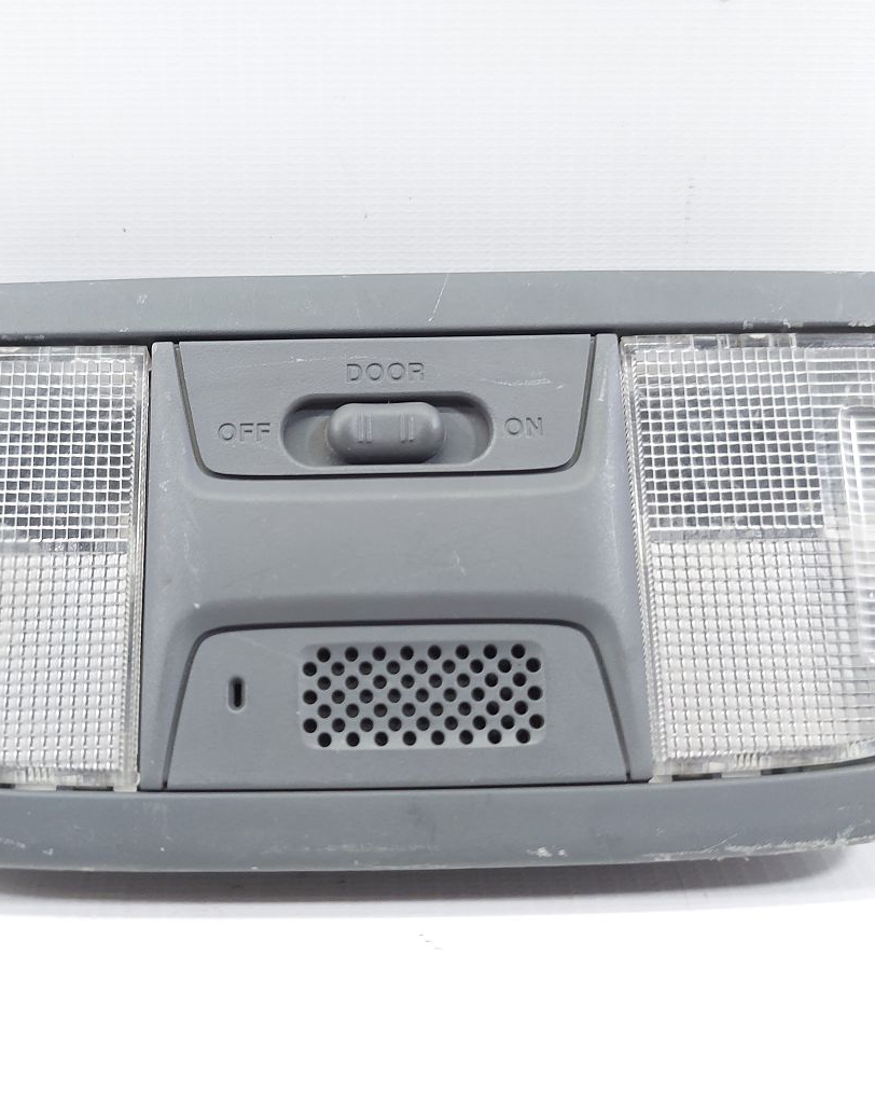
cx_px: 363
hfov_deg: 45.6
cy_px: 551
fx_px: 1036
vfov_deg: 55.7
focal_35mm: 32
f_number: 1.8
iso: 125
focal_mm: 5.23
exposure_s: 1/50
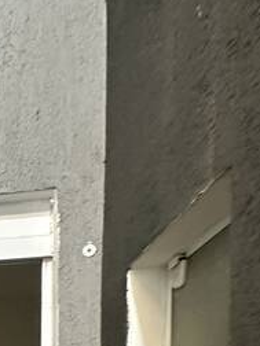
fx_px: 601
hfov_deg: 18.8
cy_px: 471
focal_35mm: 60
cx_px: -208
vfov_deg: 26.4
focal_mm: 2.22
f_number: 2.2
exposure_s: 1/60
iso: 320
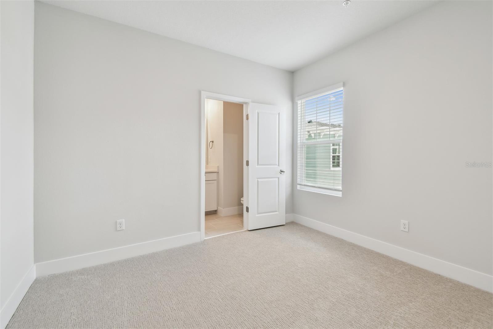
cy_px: 164
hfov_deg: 100.4
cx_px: 246
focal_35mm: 15
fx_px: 205
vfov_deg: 77.3
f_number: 7.1
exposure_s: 1/13
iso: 100
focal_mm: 10
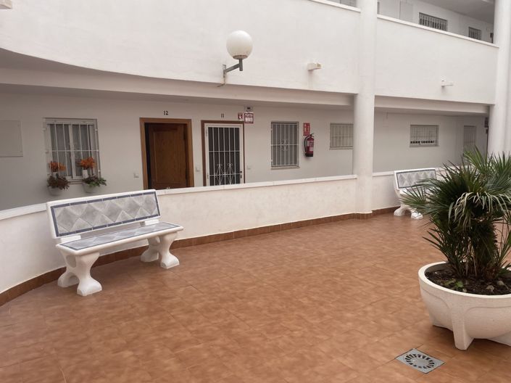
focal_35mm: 26
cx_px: 256
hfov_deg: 67.3
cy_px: 192
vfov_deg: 53.0
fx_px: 384
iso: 32
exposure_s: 1/686
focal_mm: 4.2
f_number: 1.6
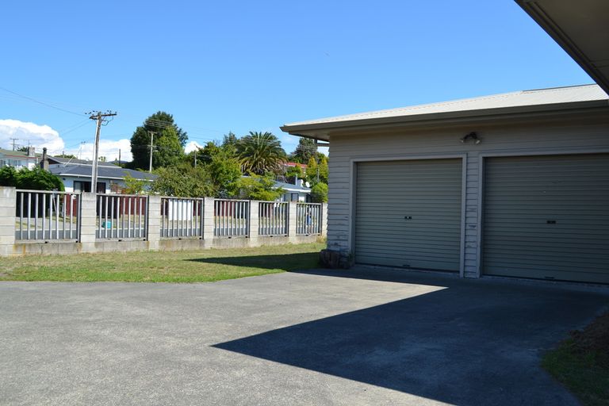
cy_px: 203
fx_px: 558
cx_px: 304
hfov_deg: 57.2
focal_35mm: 33
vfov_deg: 40.0
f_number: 8
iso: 100
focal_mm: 22
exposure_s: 1/250
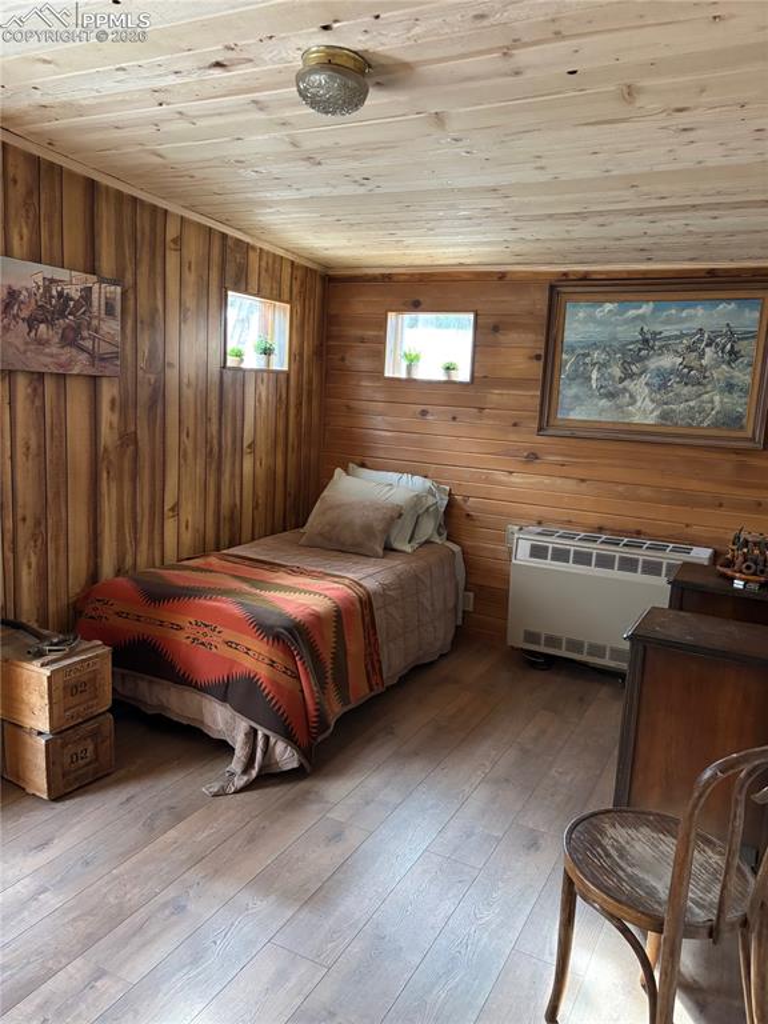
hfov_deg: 53.1
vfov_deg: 67.3
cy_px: 512
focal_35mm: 26
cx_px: 384
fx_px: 769
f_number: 1.6
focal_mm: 5.96
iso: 400
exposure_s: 1/60
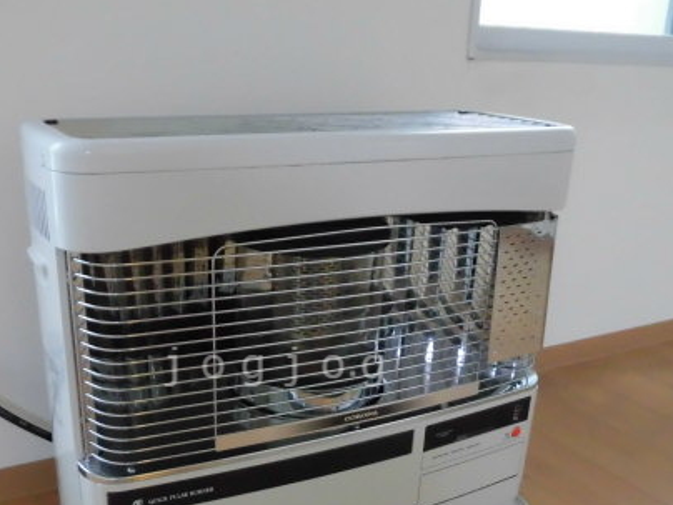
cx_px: 278
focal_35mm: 38
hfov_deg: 48.8
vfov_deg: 37.0
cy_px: 367
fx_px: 739
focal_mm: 4.3
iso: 640
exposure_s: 1/25
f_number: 3.1
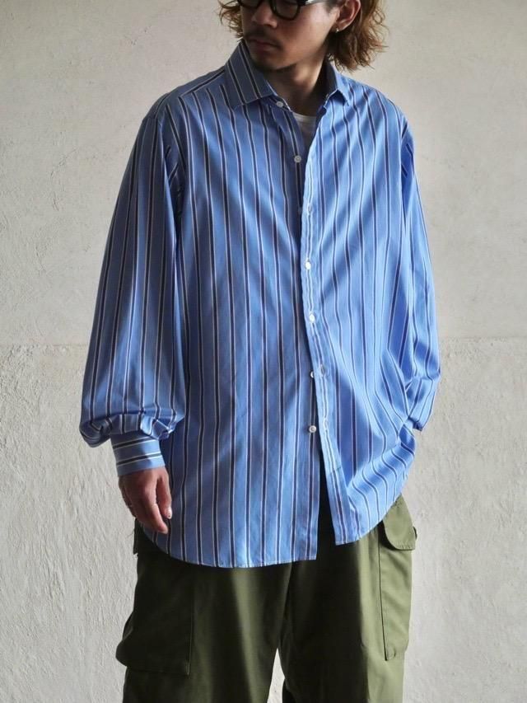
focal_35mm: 104
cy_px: 352
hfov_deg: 14.2
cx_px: 264
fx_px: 2111
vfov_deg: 18.9
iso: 3200
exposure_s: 1/125
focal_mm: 52
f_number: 4
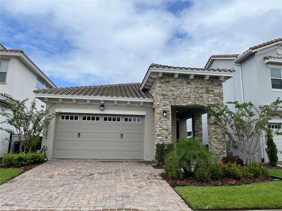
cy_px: 106
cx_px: 141
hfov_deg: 67.3
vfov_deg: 53.1
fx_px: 212
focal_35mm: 26
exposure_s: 1/4016
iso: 50
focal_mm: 5.1
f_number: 1.6
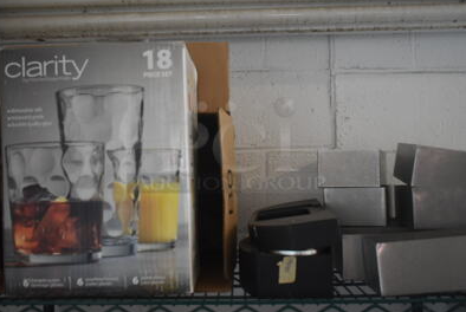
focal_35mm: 40
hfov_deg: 48.4
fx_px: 519
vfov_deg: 33.5
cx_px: 231
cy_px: 144
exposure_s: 1/125
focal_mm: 22
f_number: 3.8
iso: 1250
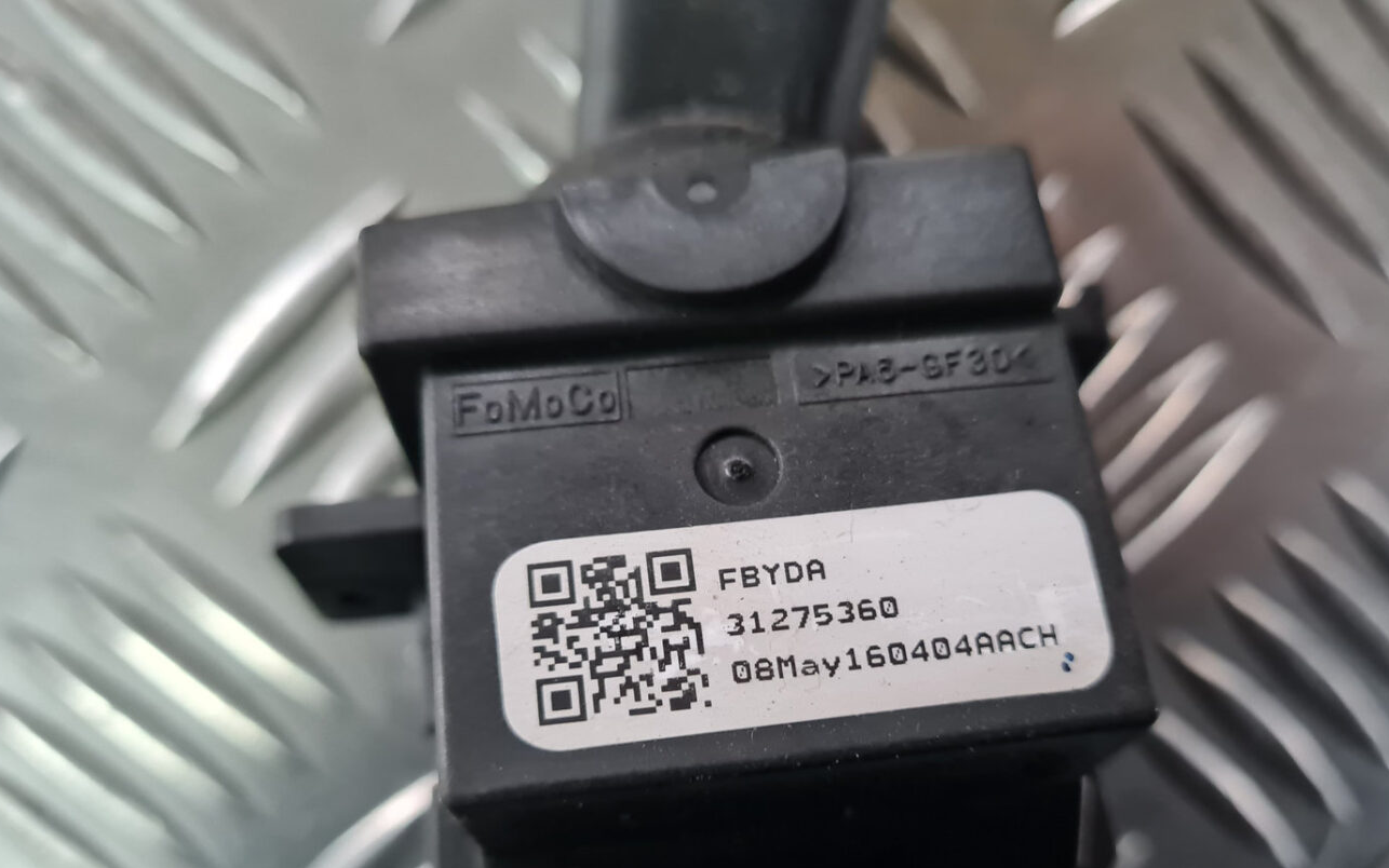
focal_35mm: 30
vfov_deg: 41.5
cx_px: 724
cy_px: 550
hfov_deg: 62.9
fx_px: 1136
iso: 500
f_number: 1.8
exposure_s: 1/50
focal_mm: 5.4
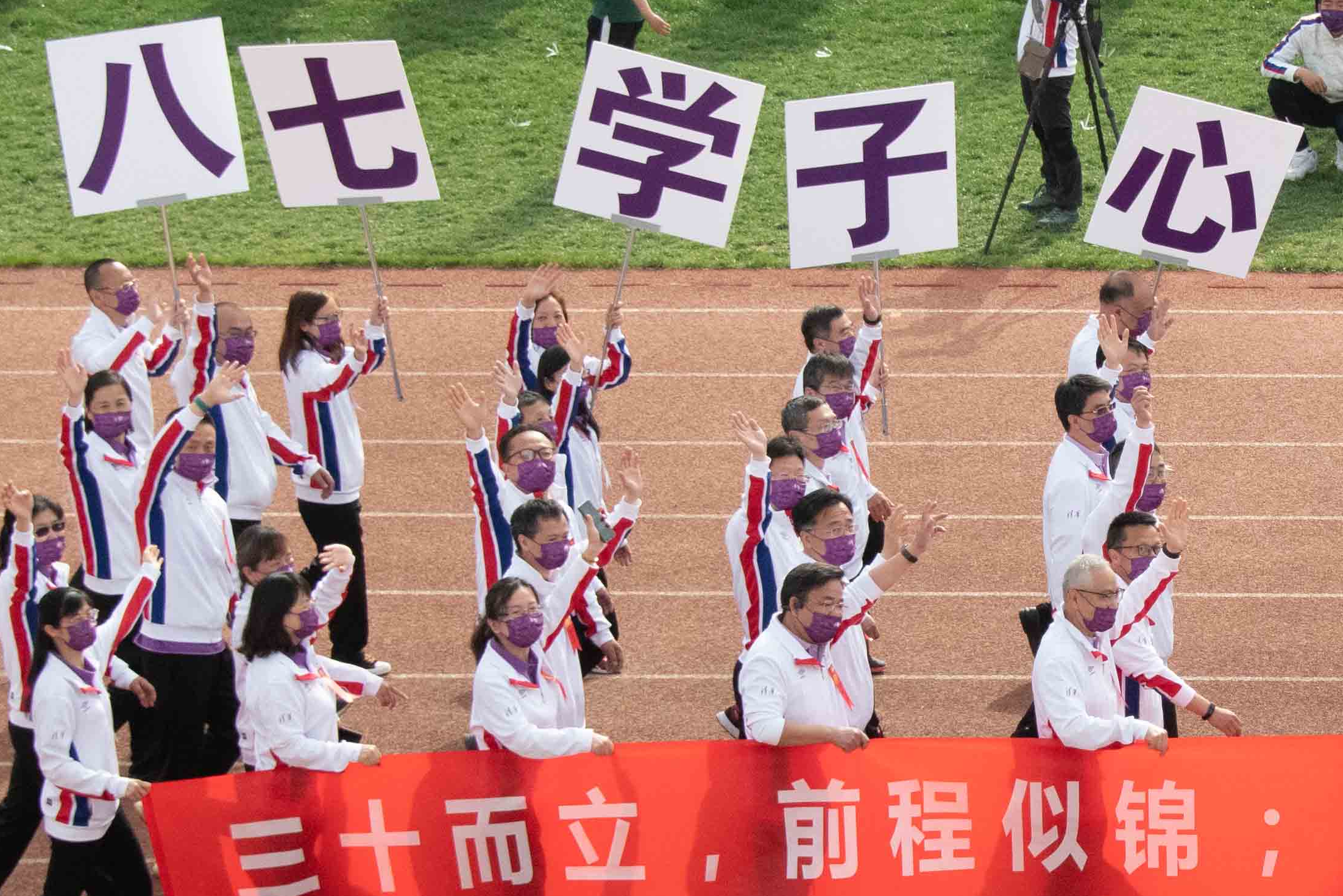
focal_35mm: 206
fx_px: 7685
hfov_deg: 9.9
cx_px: 1246
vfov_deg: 6.7
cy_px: 437
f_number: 5.6
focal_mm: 55
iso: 800
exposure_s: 1/2500
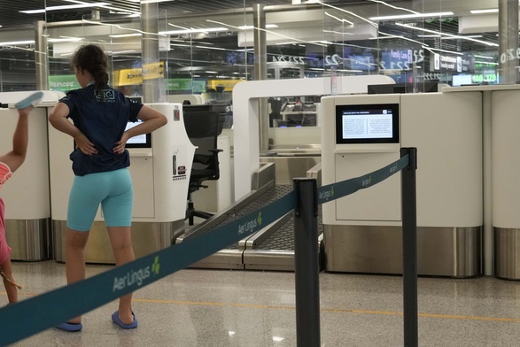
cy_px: 189
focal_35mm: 68
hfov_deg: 29.5
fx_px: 983
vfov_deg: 20.0
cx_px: 187
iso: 3200
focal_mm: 39
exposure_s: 1/250
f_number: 5.6
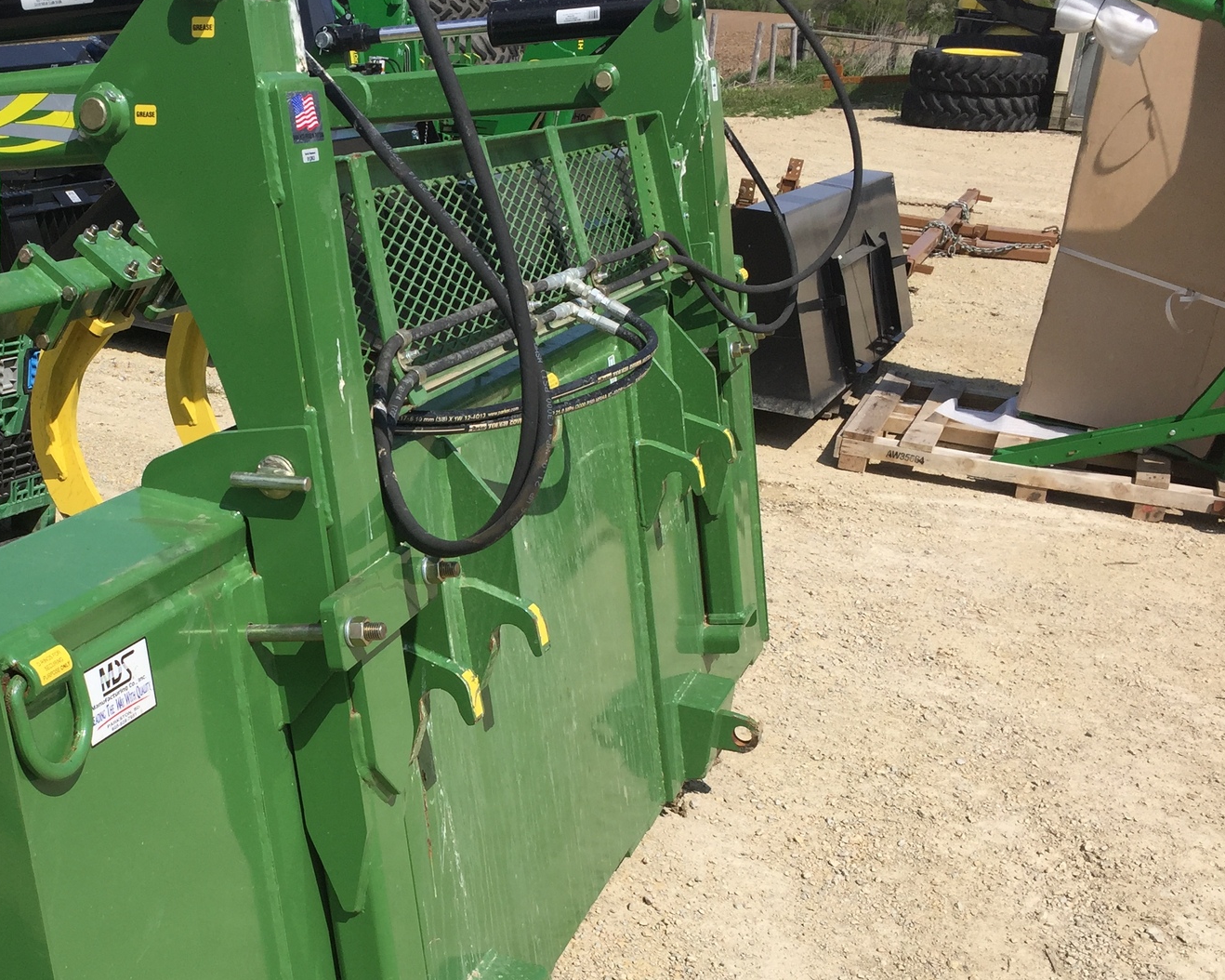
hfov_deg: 40.6
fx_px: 1595
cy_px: 612
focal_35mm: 44
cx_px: 278
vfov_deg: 34.0
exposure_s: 1/3049
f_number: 2.2
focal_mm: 4.15
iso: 32
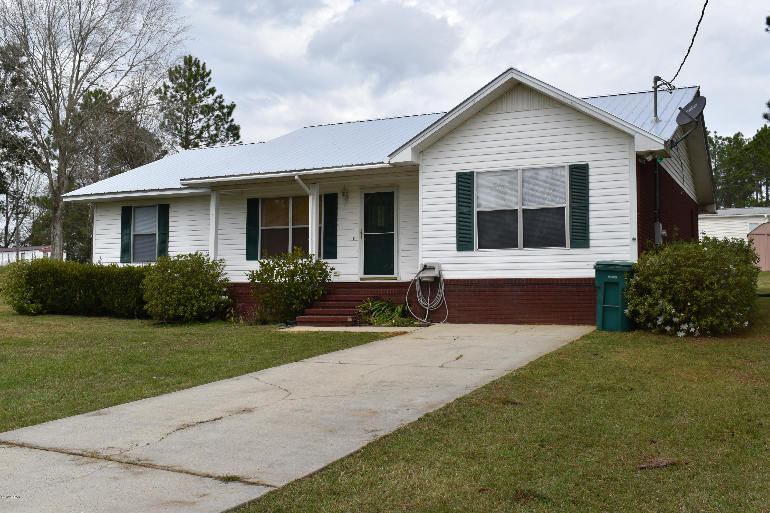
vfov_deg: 35.5
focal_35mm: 38
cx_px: 385
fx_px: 802
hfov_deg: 51.3
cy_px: 256
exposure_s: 1/400
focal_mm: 25
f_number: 10
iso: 200
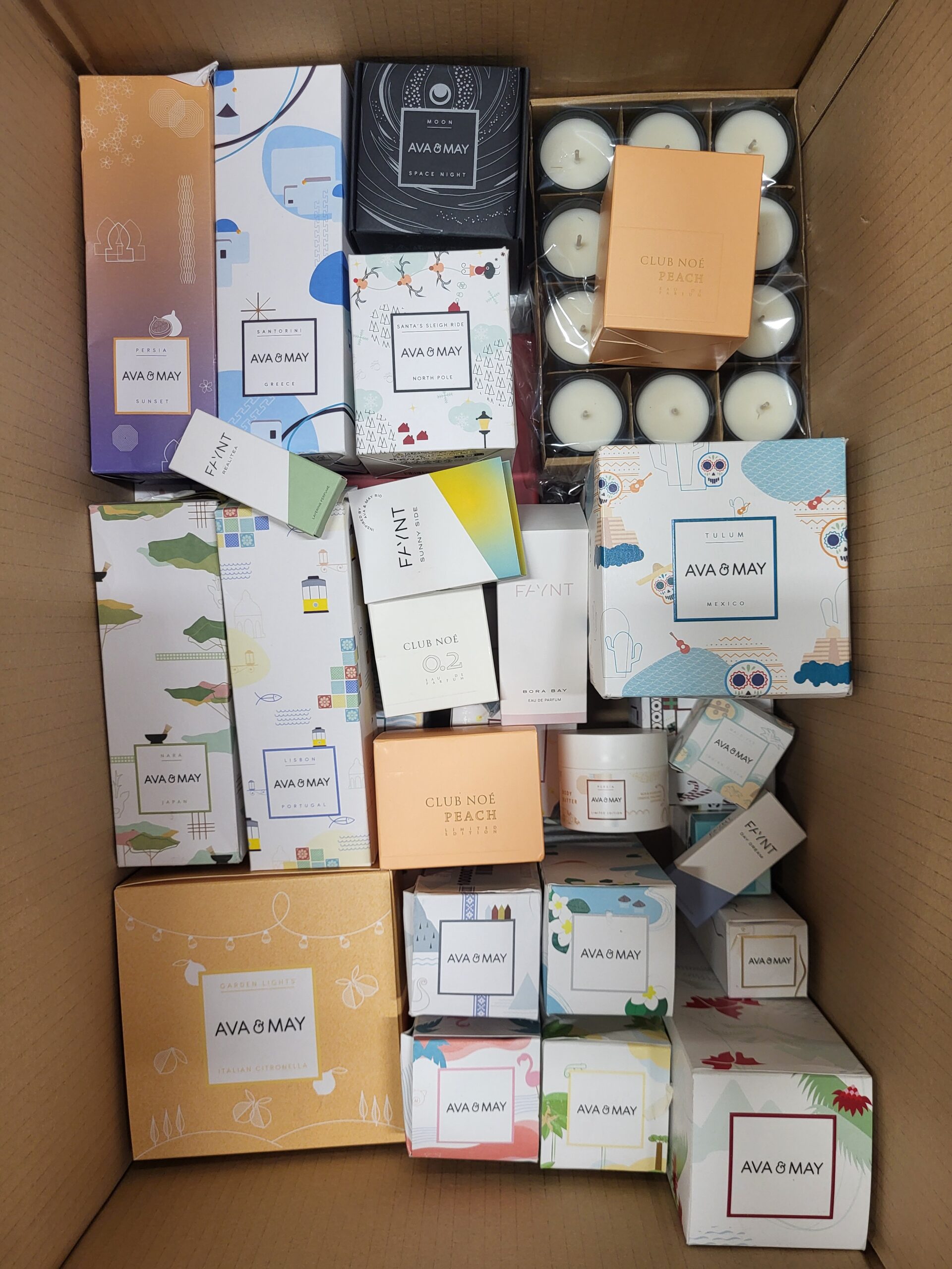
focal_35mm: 26
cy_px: 634
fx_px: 953
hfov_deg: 53.1
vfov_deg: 67.3
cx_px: 476
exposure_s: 1/100
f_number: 1.8
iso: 200
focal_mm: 5.4
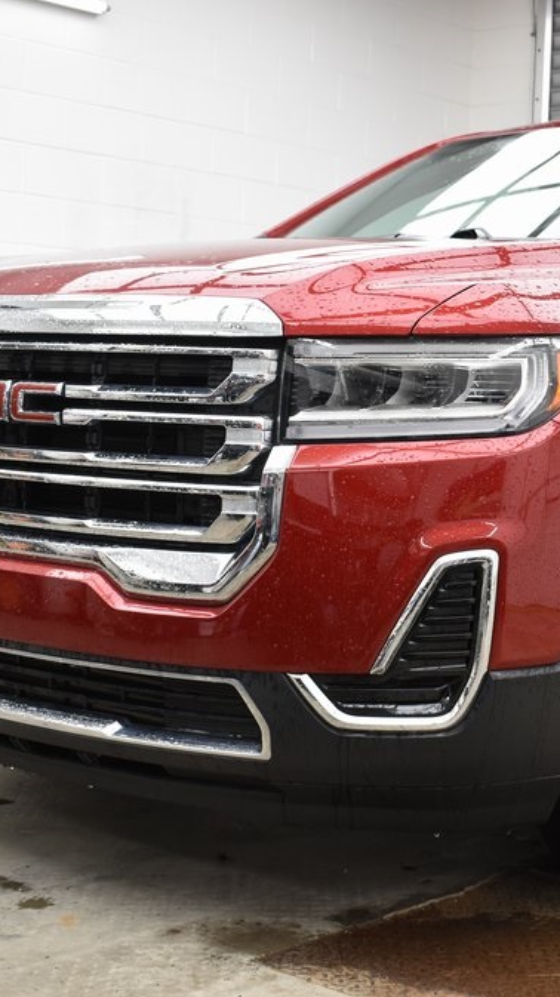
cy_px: 503
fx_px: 1580
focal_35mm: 60
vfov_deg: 35.0
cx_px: 517
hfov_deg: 19.7
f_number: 5
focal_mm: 25
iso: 400
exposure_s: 1/100
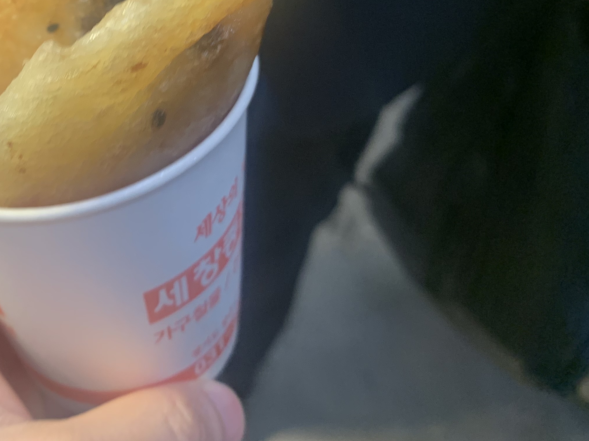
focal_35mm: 52
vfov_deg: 26.9
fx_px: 885
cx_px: 60
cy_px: 34
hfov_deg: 34.8
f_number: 1.8
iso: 64
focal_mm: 4.25
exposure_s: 1/120
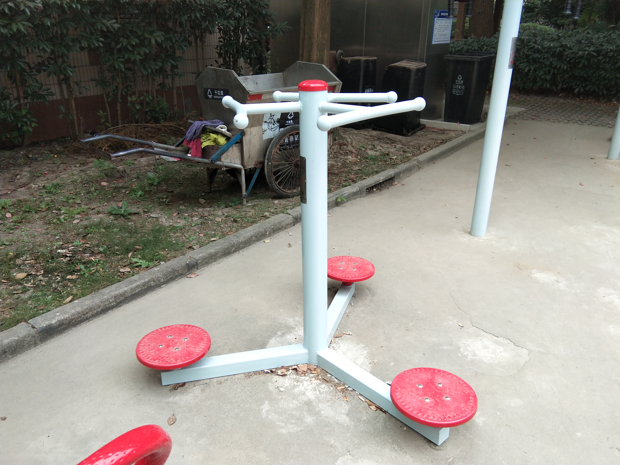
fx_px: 555
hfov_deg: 58.4
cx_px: 310
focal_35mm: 31
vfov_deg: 45.4
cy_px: 232
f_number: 2.2
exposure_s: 1/136
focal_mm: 3.69
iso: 50
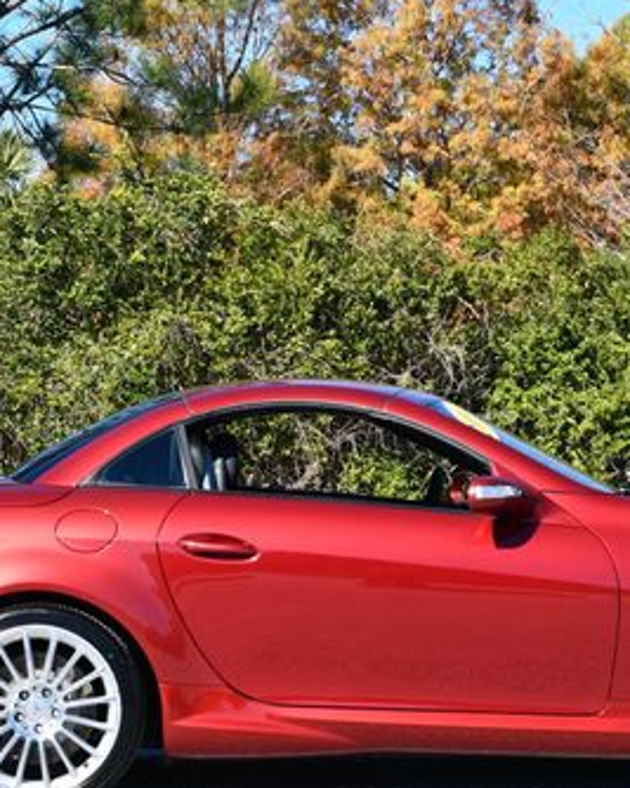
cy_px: 401
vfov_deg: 14.1
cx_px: 432
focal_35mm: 137
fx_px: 3195
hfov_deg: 11.2
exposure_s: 1/250
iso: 125
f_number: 8
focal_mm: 38
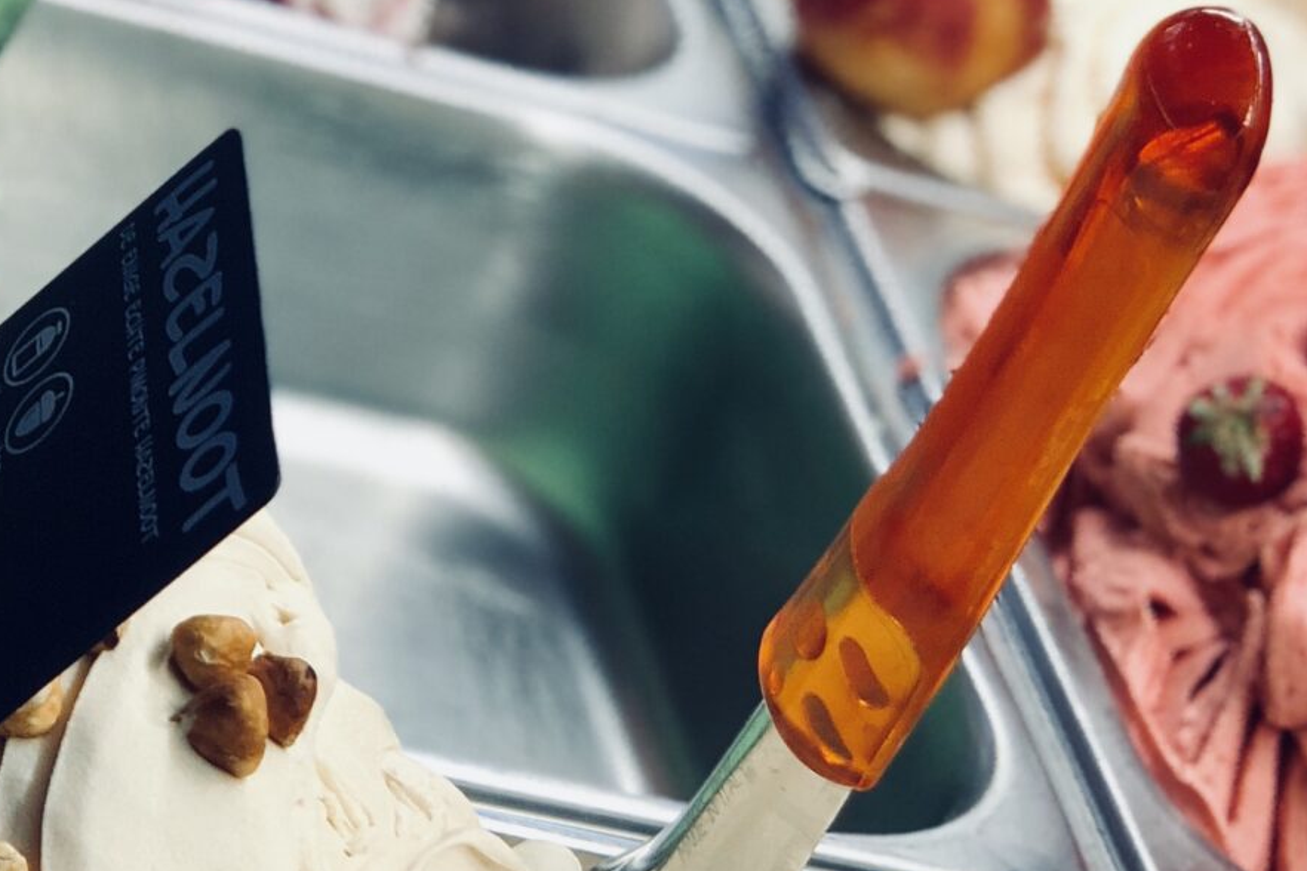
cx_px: 384
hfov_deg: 13.1
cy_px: 200
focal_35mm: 157
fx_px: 5700
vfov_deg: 8.7
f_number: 2.4
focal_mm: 6
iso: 32
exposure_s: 1/100
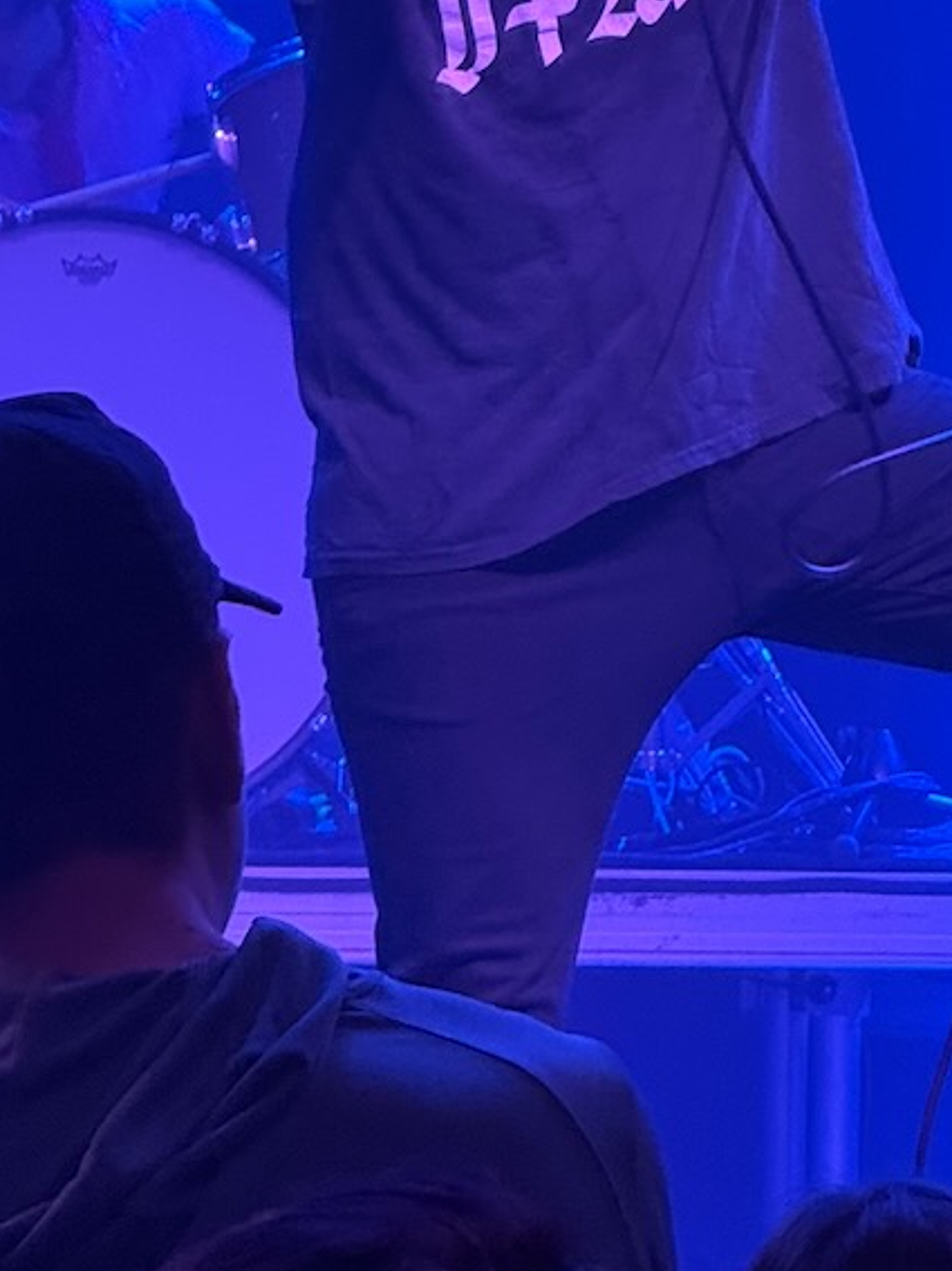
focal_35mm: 271
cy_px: 141
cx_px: 638
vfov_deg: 7.3
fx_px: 9941
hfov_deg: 5.5
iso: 640
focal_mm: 15.66
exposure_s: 1/55
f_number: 2.8
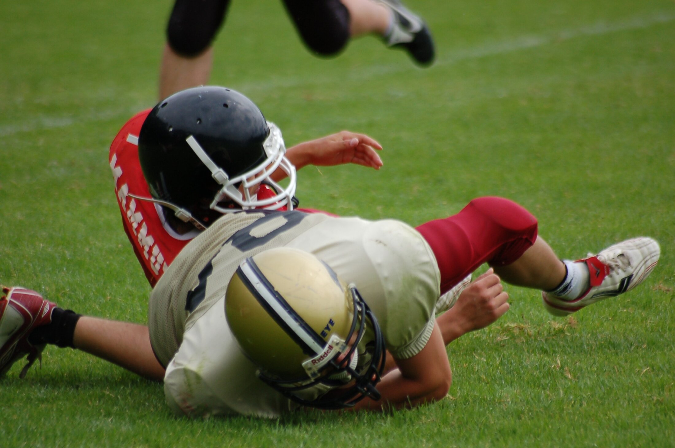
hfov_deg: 4.6
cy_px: 224
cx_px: 338
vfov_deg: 3.0
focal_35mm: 450
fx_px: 8422
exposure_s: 1/1000
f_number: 5.6
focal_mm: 300
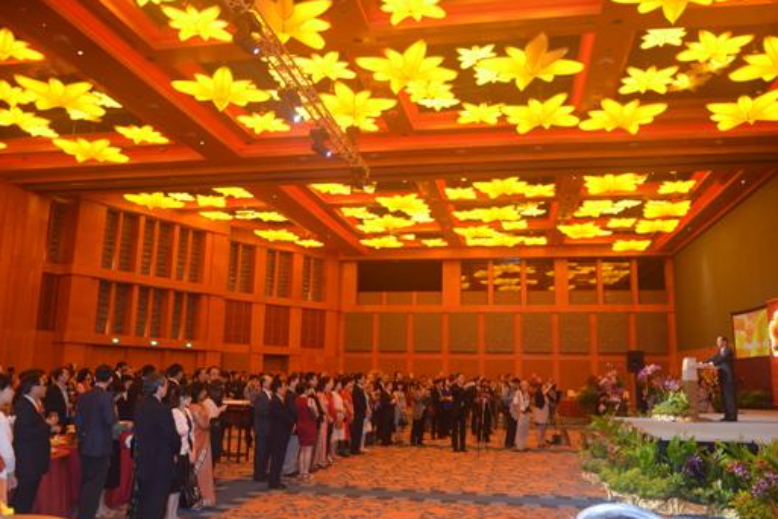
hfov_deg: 65.5
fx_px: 605
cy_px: 266
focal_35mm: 28
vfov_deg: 46.4
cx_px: 403
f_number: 3.5
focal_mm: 18
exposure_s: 1/60
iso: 800
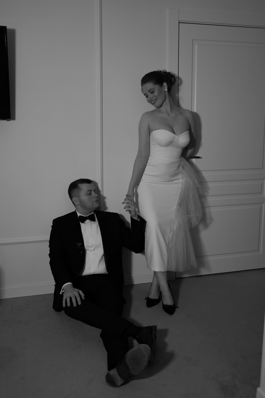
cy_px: 199
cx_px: 132
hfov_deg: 36.9
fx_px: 397
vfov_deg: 53.1
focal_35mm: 36
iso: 640
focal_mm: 36
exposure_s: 1/320
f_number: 2.8
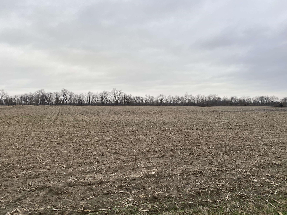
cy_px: 109
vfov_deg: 51.4
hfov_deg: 65.3
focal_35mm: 27
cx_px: 145
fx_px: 224
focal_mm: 4.25
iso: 32
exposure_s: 1/382
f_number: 1.8
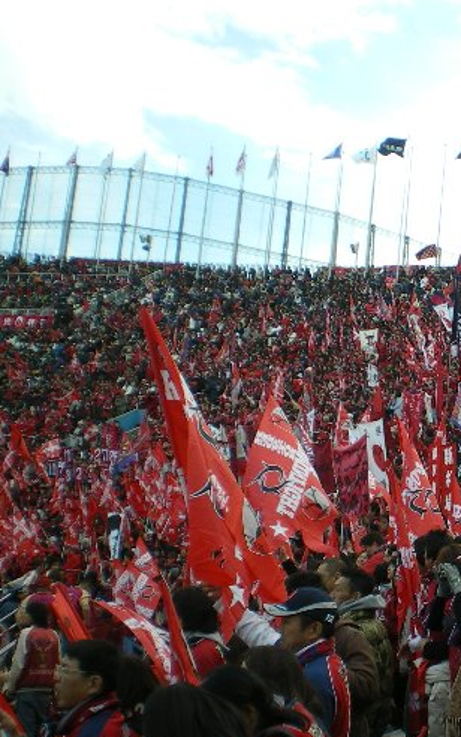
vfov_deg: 32.9
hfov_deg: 19.4
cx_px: 597
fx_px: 1245
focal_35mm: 62
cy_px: 346
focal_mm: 6.3
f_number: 4.6
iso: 50
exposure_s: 1/125
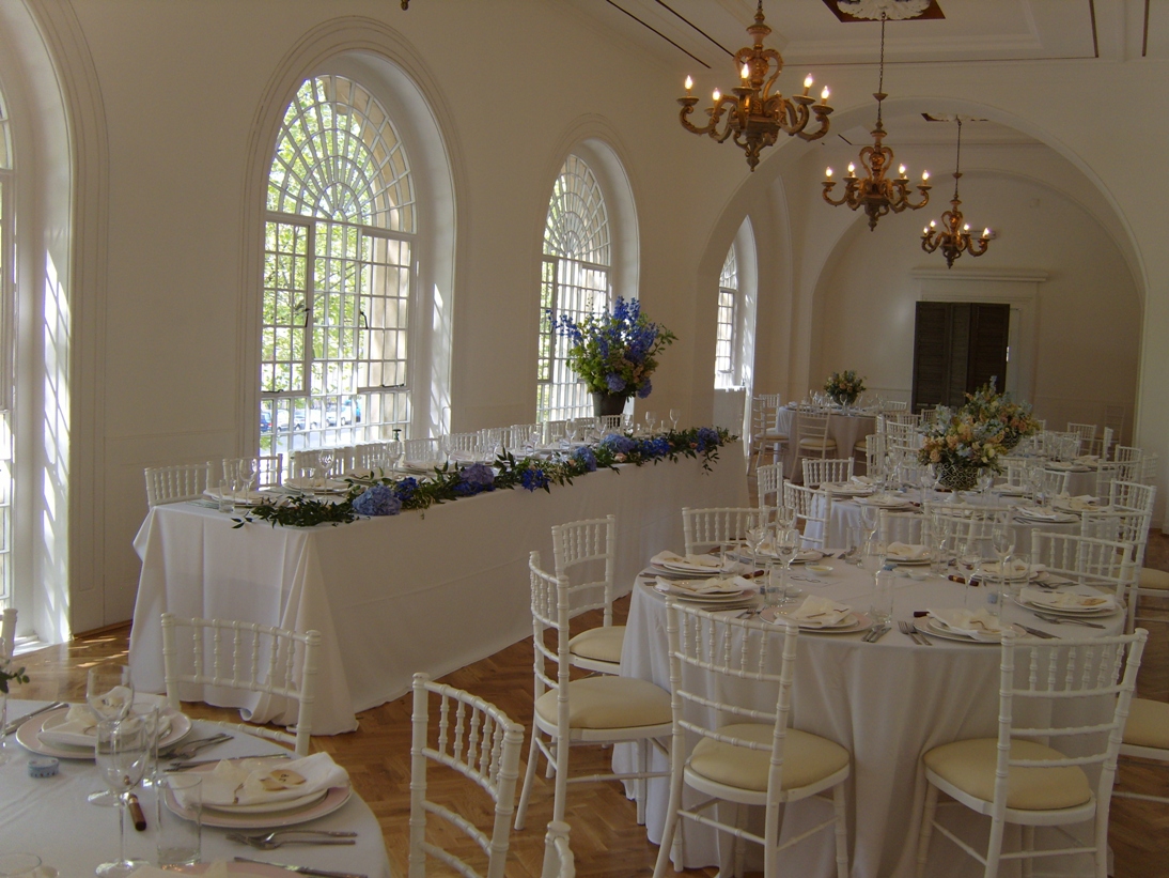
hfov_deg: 52.6
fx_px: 1182
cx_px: 584
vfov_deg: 40.7
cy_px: 439
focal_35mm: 35
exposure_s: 1/90
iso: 80
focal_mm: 7.4
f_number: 2.8
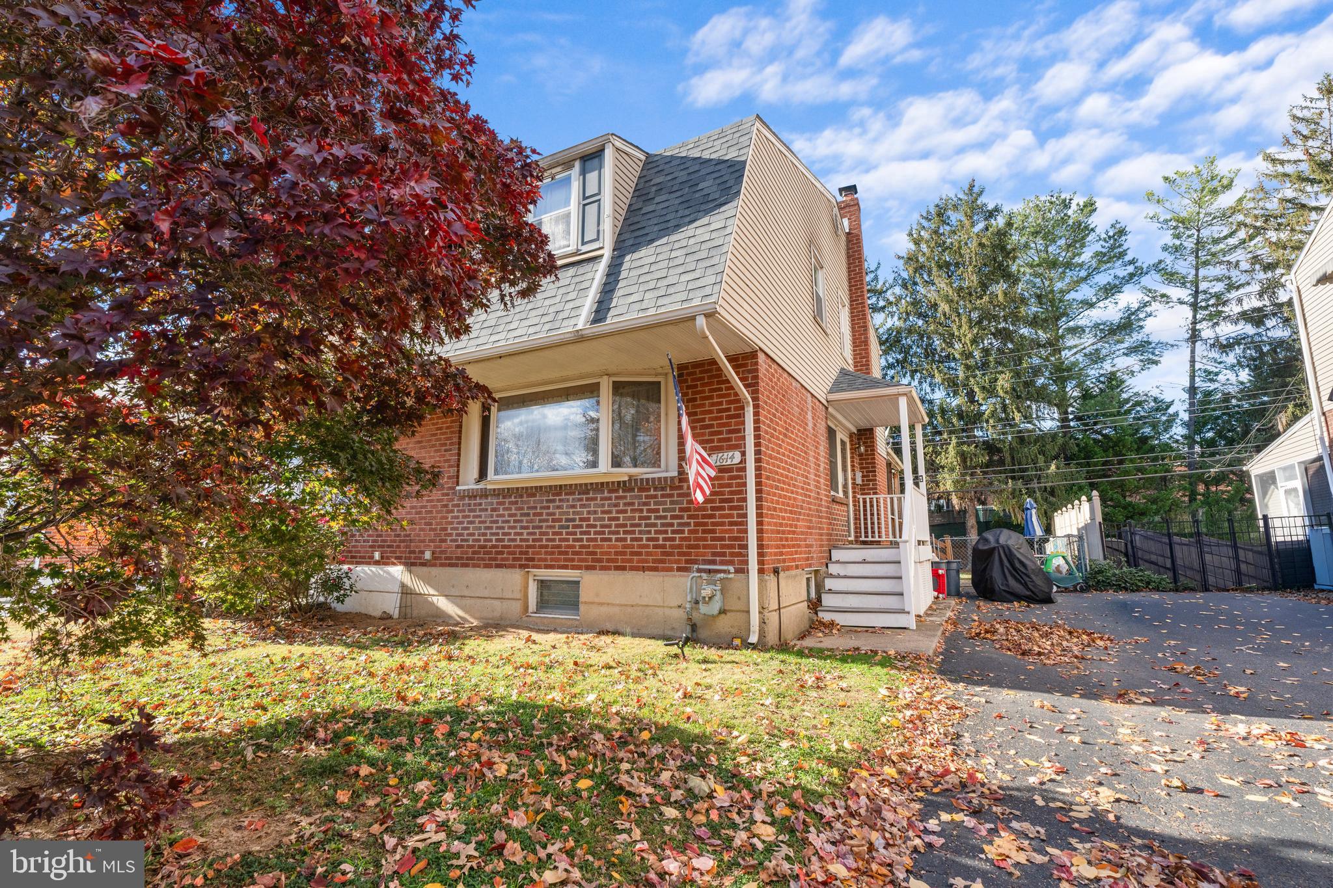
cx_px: 666
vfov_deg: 73.7
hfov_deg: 96.7
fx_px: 592
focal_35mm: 16
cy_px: 444
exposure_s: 1/125
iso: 400
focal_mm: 16
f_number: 8
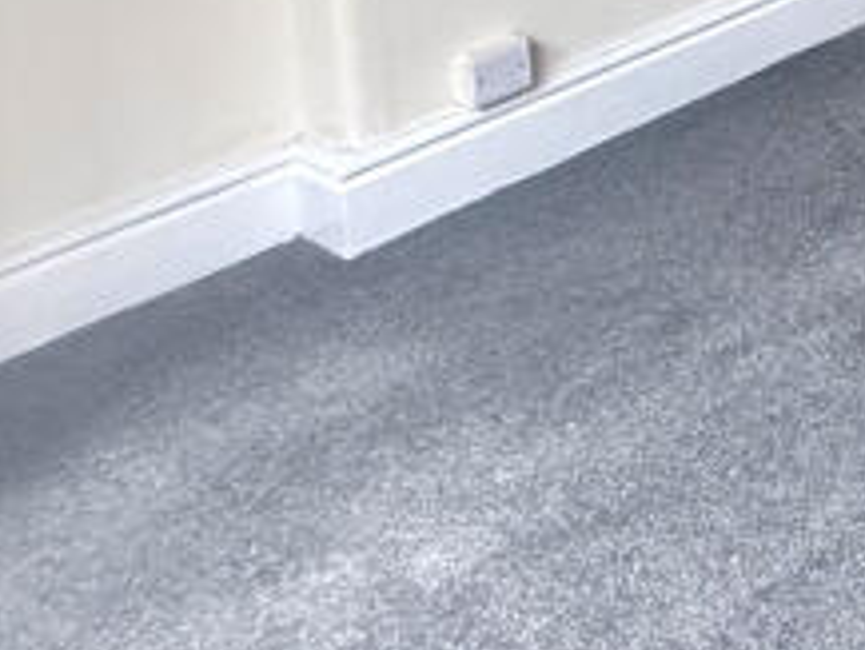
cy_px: -570
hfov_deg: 18.8
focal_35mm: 66
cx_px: 1718
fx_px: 1650
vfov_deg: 17.4
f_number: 2.2
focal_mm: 2.22
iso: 250
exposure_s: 1/99
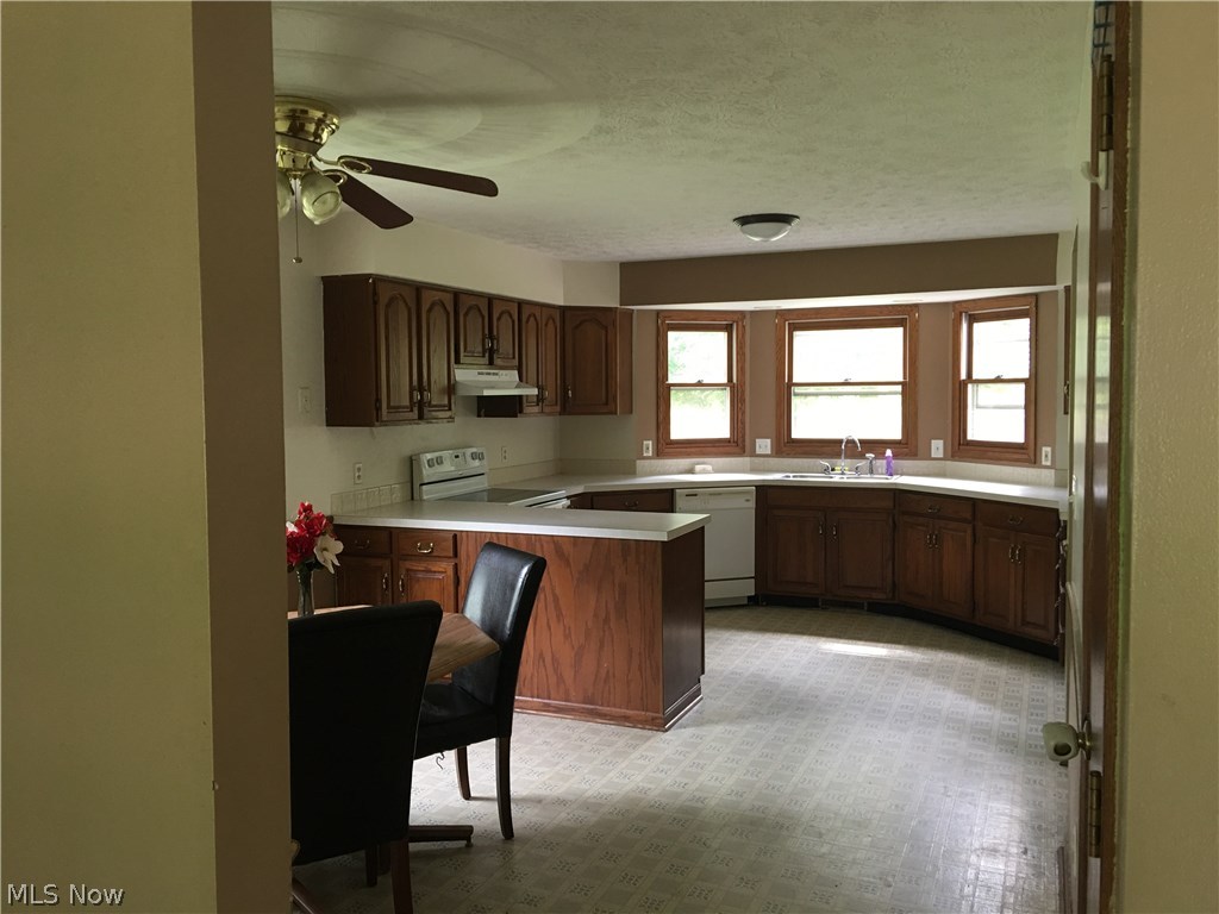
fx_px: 1021
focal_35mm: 29
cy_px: 457
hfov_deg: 61.7
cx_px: 610
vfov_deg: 48.2
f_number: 2.2
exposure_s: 1/15
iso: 40
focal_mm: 4.15
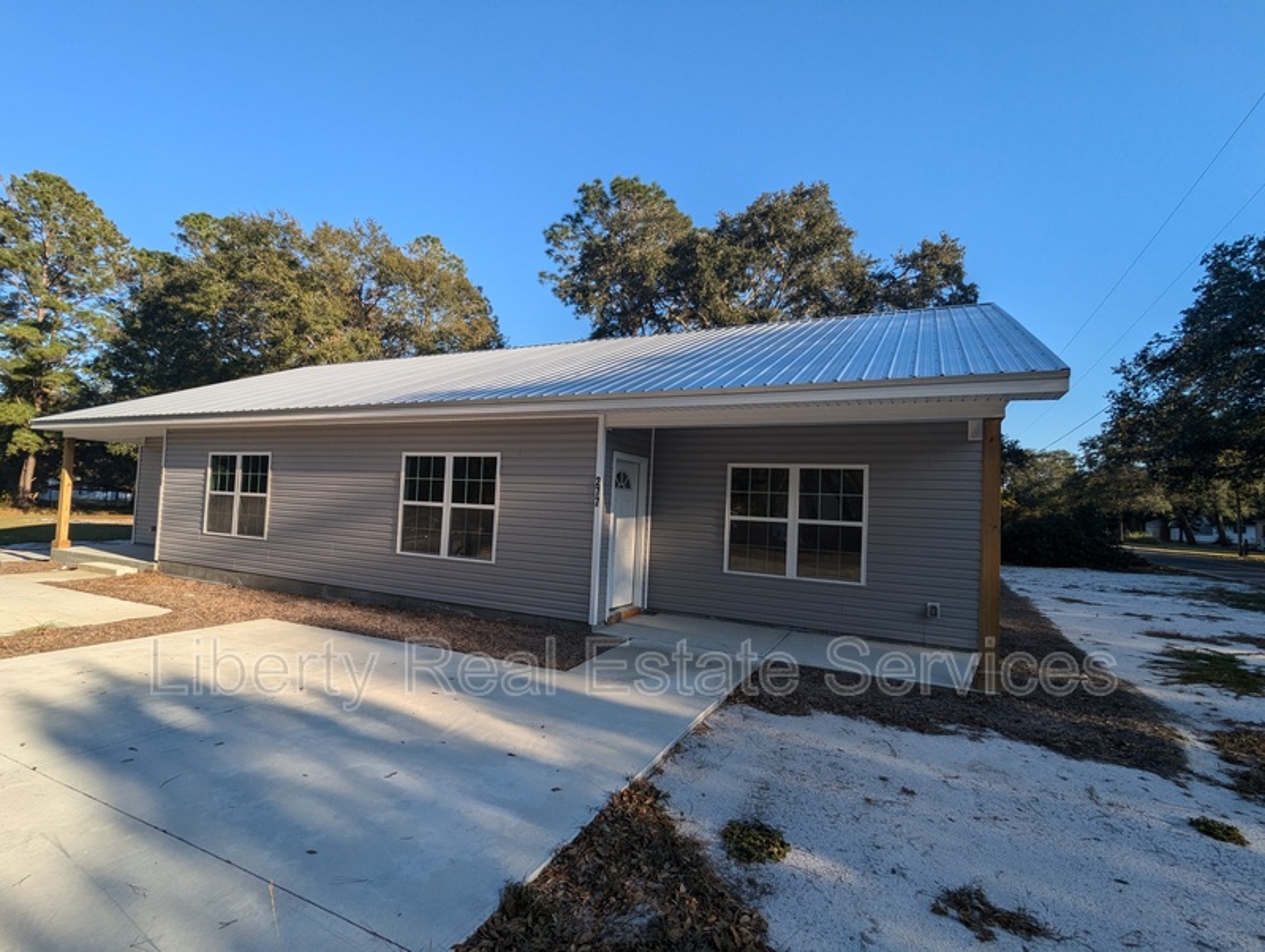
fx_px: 585
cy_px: 476
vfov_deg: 78.2
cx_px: 632
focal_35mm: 16
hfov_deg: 94.4
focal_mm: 2.35
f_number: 2.2
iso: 50
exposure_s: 1/766
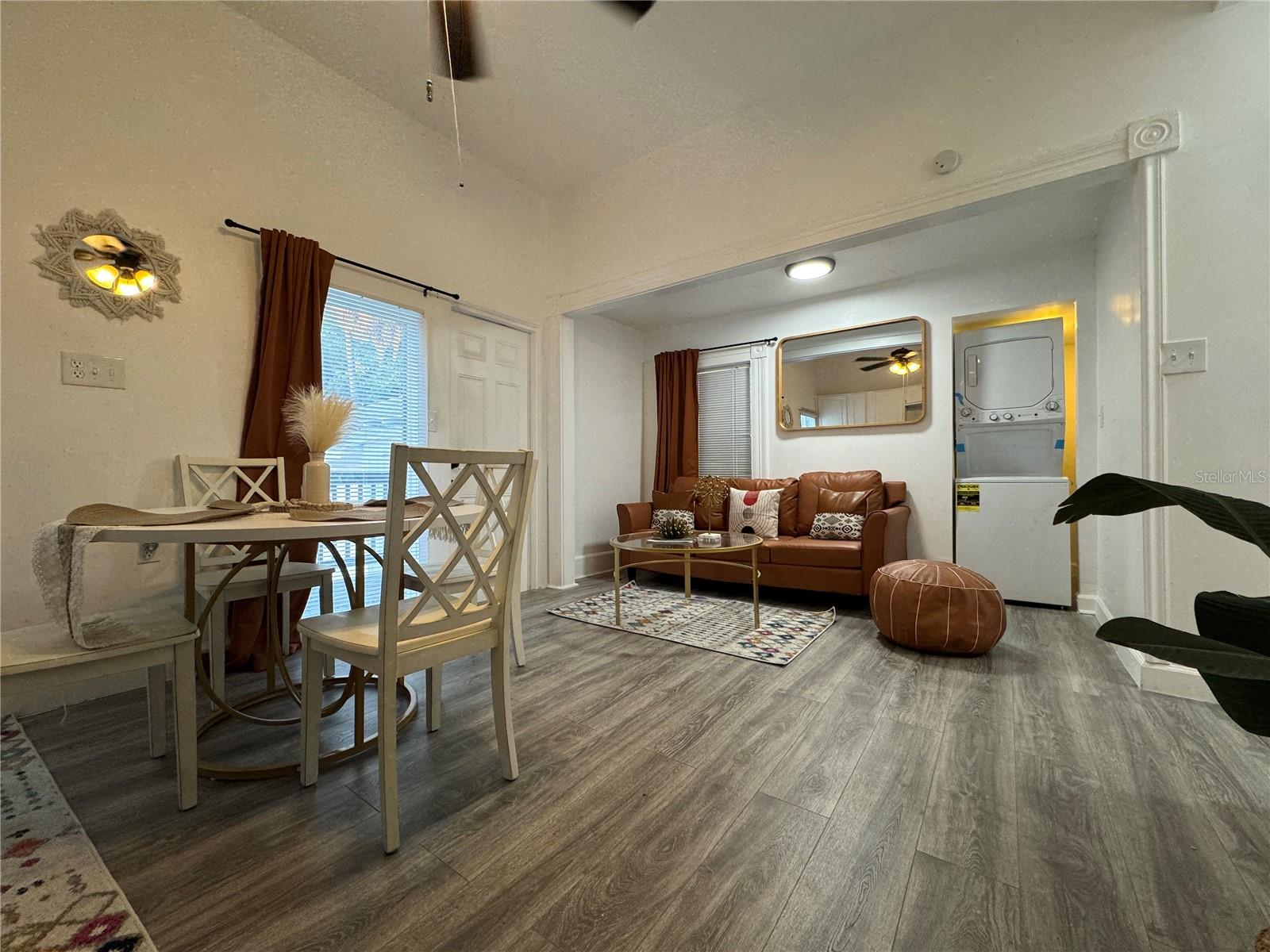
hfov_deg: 102.1
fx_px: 514
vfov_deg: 85.7
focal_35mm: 14
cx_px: 635
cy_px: 476
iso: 160
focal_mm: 2.22
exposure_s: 1/60
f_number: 2.2
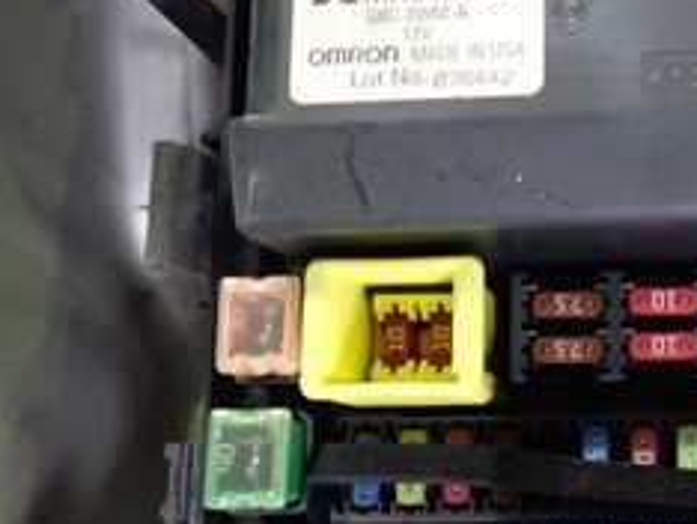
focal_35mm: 64
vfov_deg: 22.9
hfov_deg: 28.6
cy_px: 208
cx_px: 676
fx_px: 1290
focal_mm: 4.5
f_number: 2
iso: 500
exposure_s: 1/30
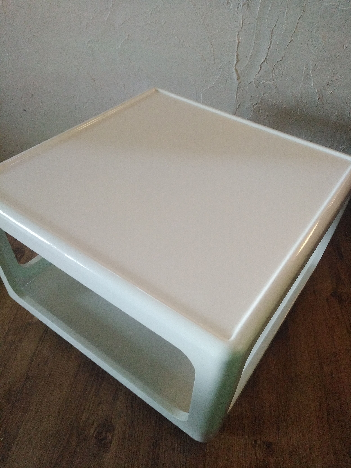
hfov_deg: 53.1
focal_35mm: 26
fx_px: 352
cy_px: 234
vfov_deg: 67.3
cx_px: 176
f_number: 1.8
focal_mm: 3.62
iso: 407
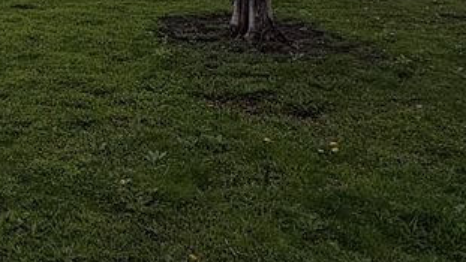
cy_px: -120
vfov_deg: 19.9
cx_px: -99
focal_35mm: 53
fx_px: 655
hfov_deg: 32.2
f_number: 2.2
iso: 20
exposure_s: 1/1167
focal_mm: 2.22
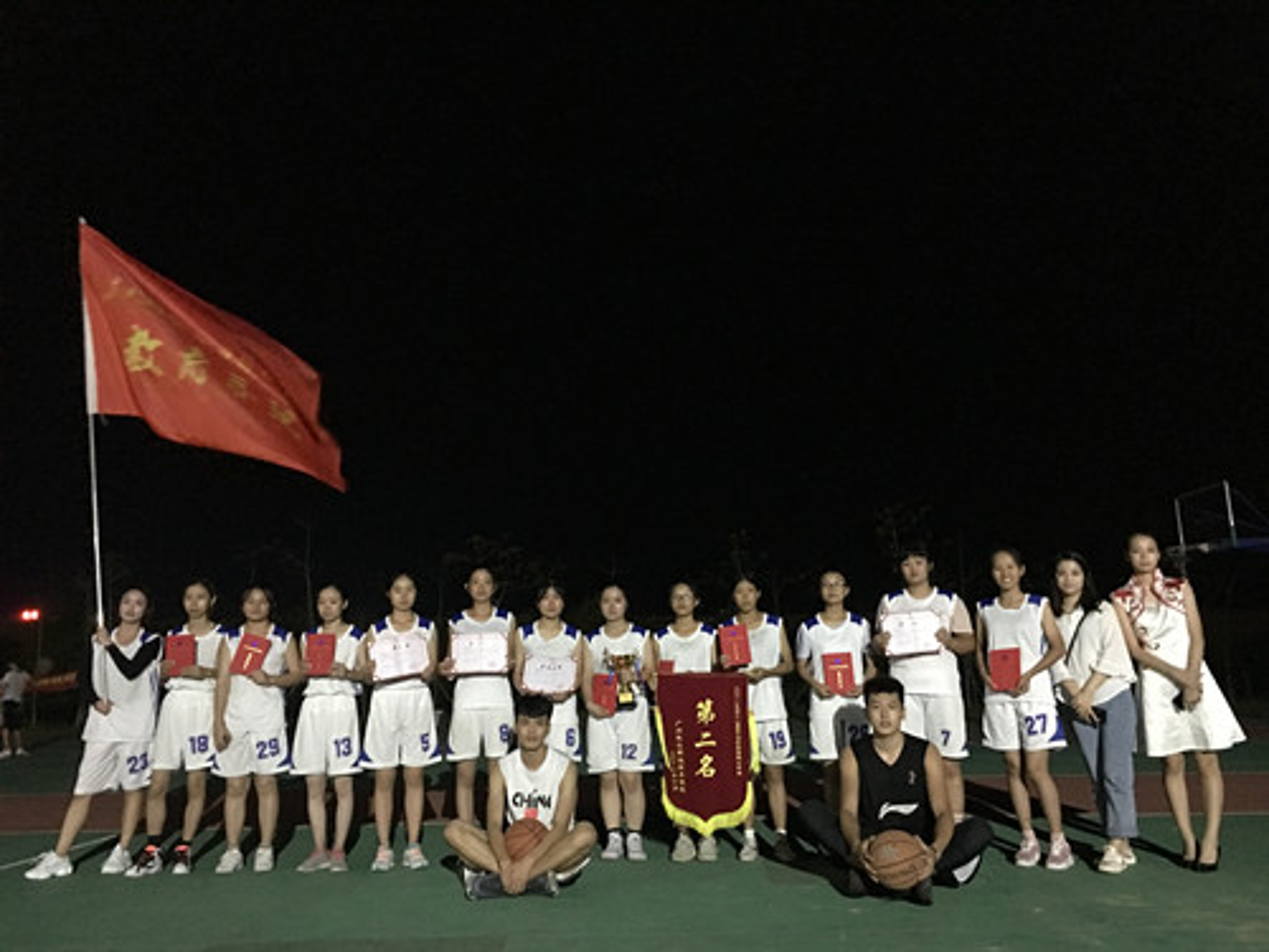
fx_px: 1063
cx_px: 634
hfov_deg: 61.7
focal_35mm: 29
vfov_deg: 48.2
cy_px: 476
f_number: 2.2
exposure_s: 1/4
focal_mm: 4.15
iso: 250
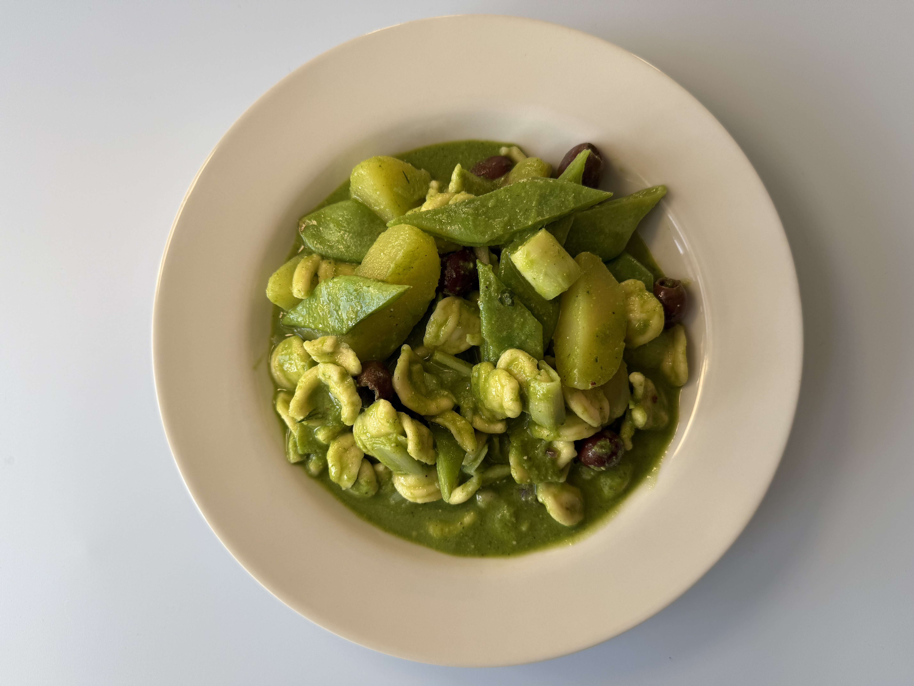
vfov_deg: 56.8
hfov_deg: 71.6
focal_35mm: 24
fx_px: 634
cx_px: 457
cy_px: 343
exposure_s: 1/274
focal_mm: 6.76
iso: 64
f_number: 1.78
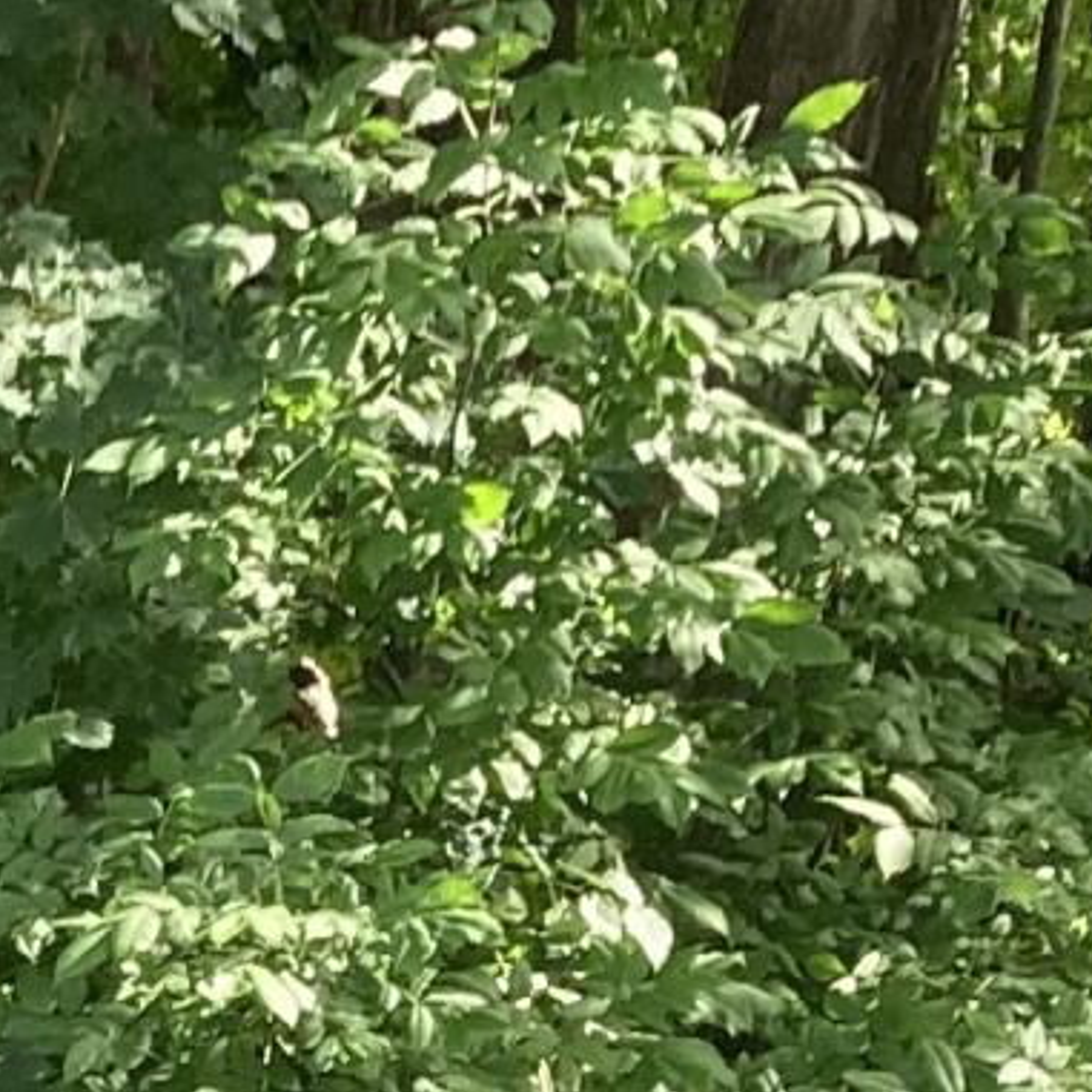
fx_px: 6960
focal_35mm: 195
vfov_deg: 8.5
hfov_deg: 8.5
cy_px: 2138
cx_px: -1078
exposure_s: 1/121
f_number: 1.8
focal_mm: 3.99
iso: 32
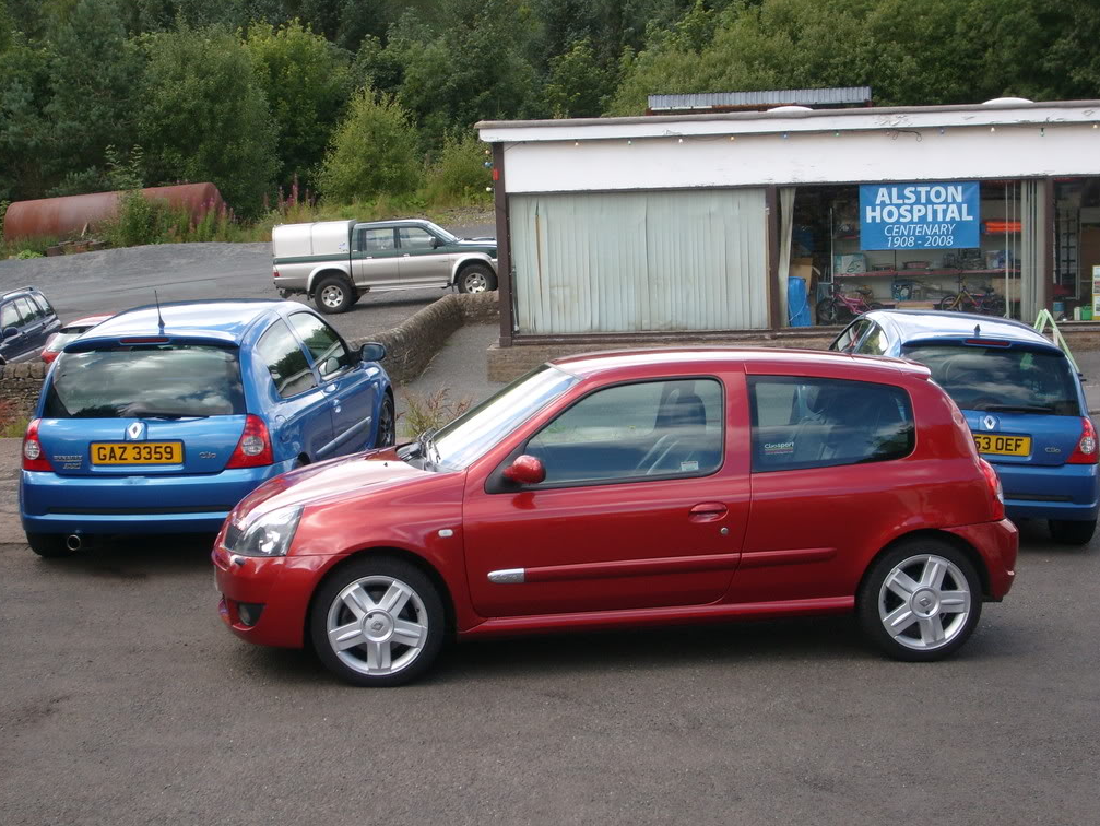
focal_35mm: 62
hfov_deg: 31.2
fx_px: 1971
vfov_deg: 23.7
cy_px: 416
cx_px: 548
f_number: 3.6
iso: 80
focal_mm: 10.3
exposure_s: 1/250
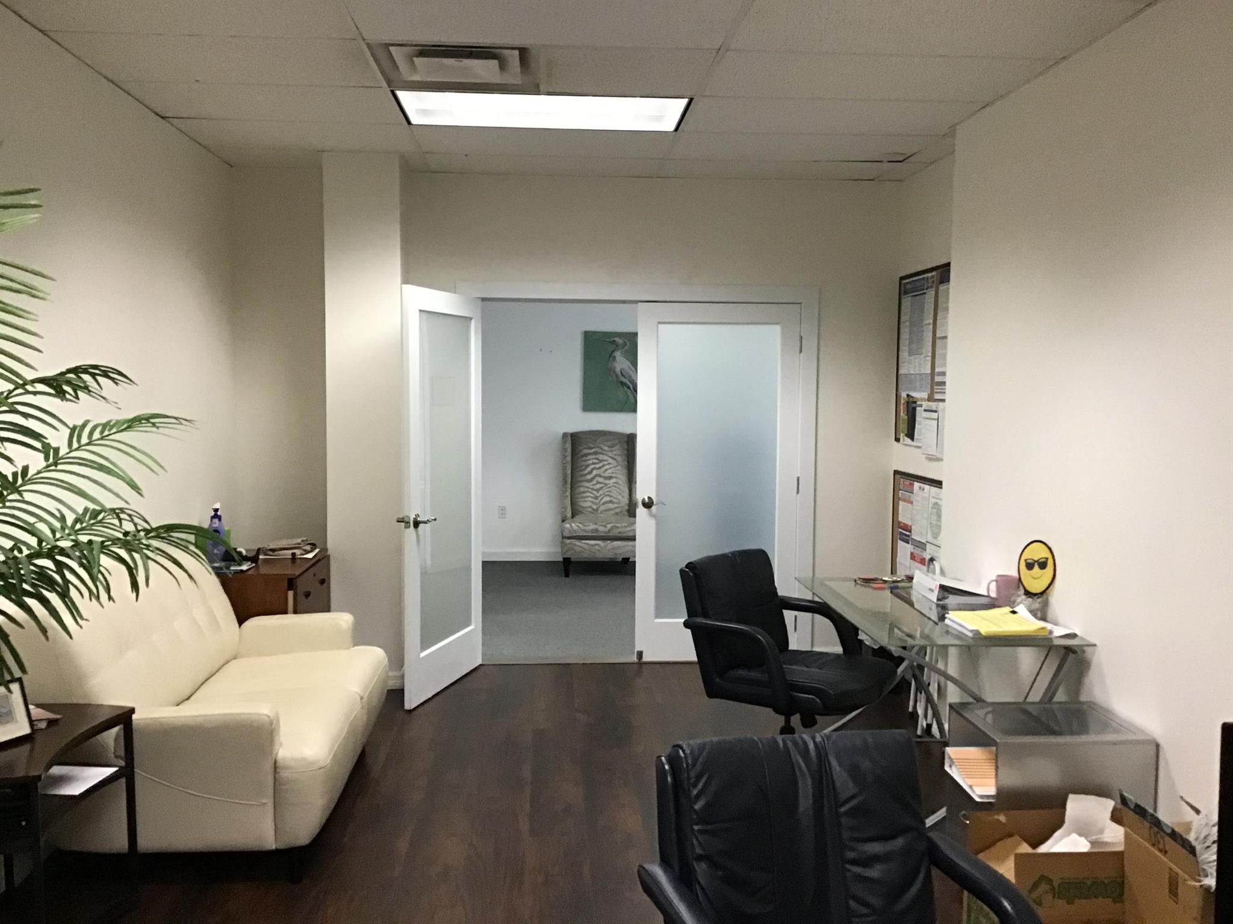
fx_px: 1104
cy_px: 462
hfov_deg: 58.4
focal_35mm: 31
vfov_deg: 45.4
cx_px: 616
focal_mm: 3.3
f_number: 2.4
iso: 200
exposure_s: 1/30
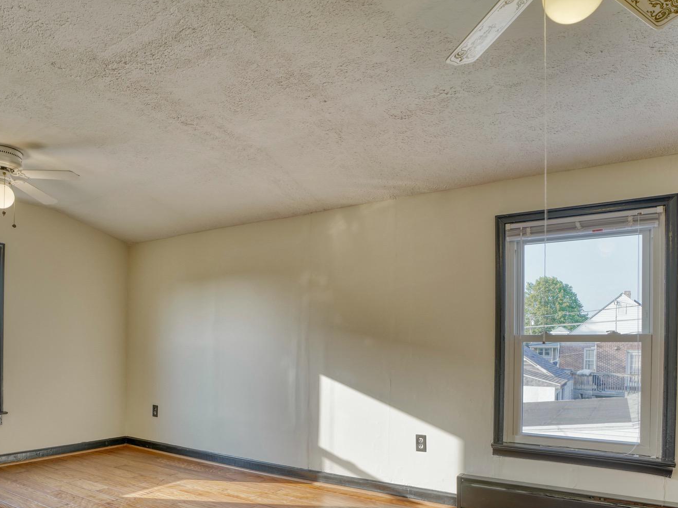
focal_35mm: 24
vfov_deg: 55.4
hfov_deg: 71.4
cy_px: 347
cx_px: 309
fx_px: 470
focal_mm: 16
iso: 640
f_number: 7.1
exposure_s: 1/640
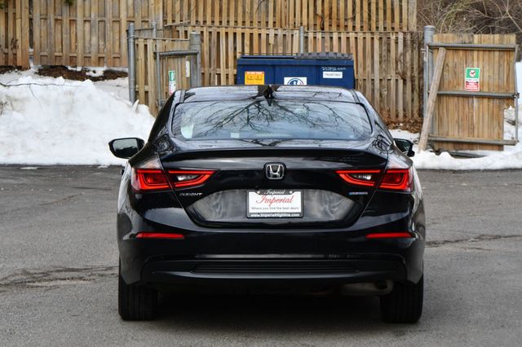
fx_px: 1840
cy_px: 174
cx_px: 261
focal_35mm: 127
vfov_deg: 10.8
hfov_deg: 16.1
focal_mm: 85
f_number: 8
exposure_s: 1/250
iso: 100
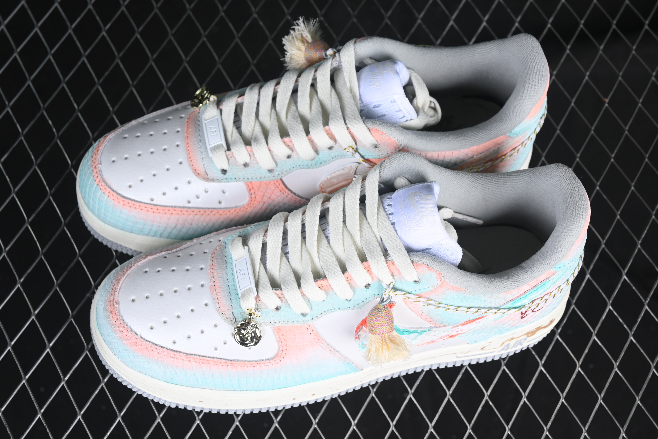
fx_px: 1371
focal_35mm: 75
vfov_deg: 18.2
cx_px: 329
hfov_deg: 27.0
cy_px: 220
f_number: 7.1
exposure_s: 1/80
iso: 160
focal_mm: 50
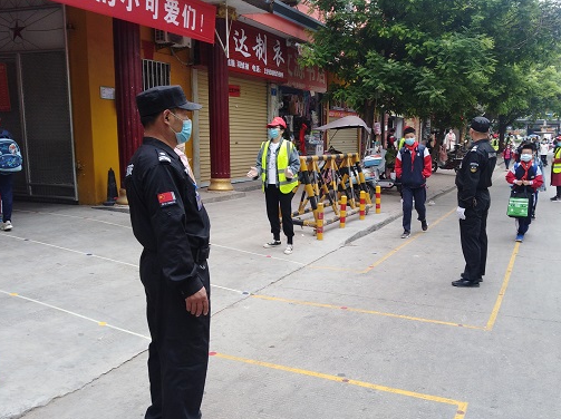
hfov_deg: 58.1
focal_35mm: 31
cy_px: 211
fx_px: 502
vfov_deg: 45.4
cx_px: 325
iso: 120
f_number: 2.2
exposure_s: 1/50
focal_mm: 3.83
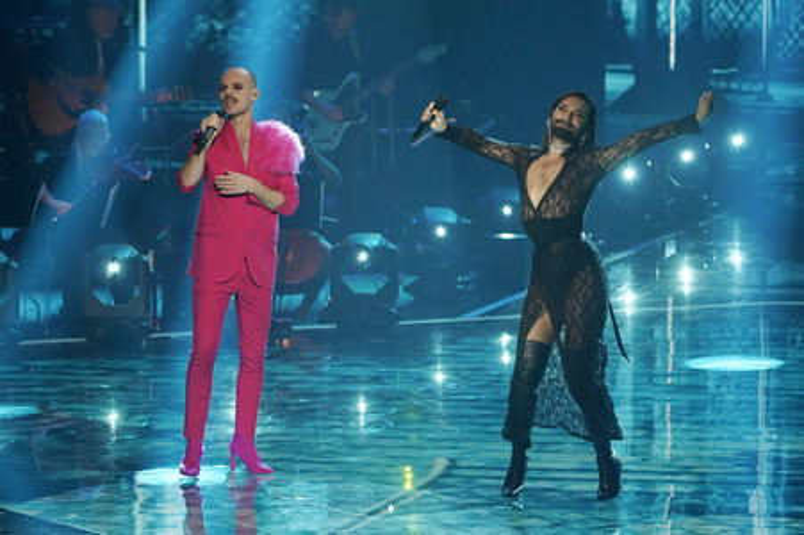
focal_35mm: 216
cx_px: 402
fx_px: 4820
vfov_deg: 6.4
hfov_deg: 9.5
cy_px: 268
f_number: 5.6
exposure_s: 1/160
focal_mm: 216
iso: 4000
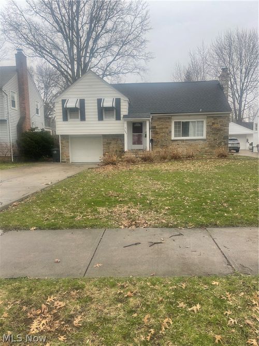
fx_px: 249
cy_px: 173
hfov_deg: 54.9
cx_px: 130
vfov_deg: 69.4
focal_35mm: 25
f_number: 1.6
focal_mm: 5.1
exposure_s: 1/348
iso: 32
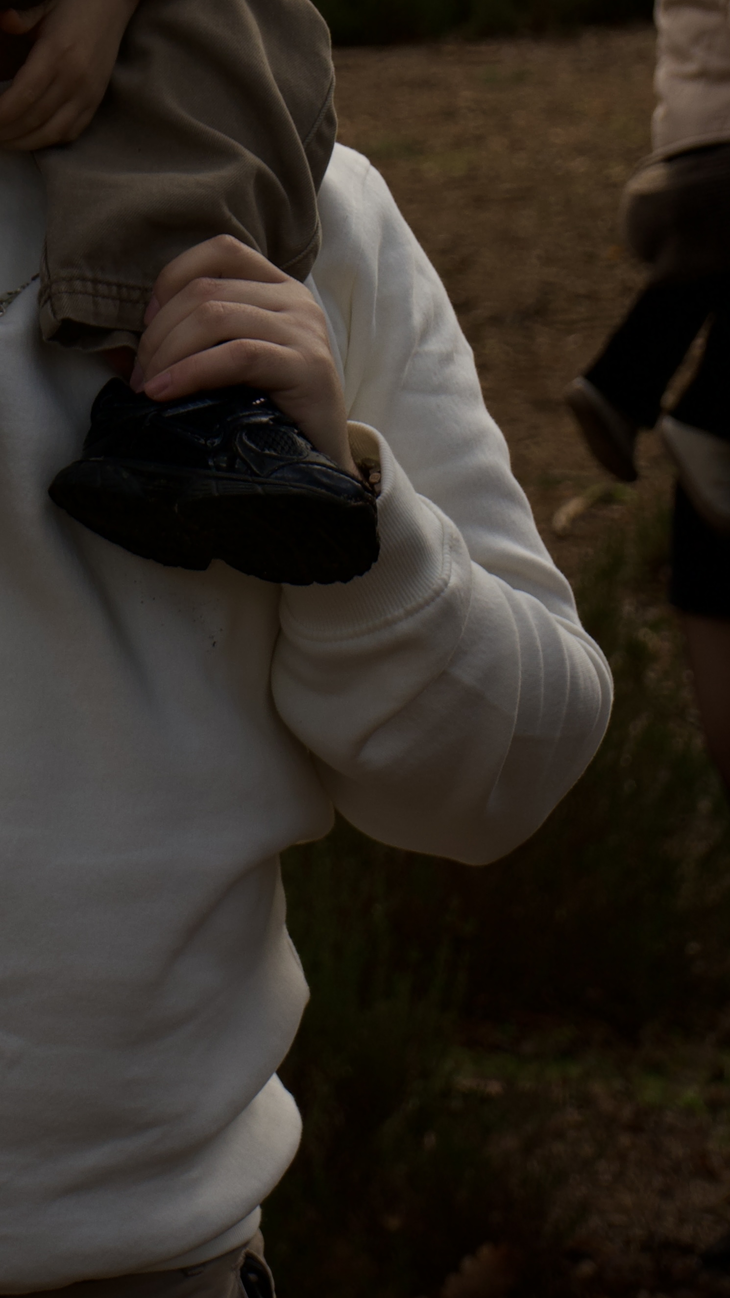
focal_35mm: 194
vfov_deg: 11.0
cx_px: 86
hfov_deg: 6.2
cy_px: -17
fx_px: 6676
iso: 160
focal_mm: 70
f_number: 8
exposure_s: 1/80
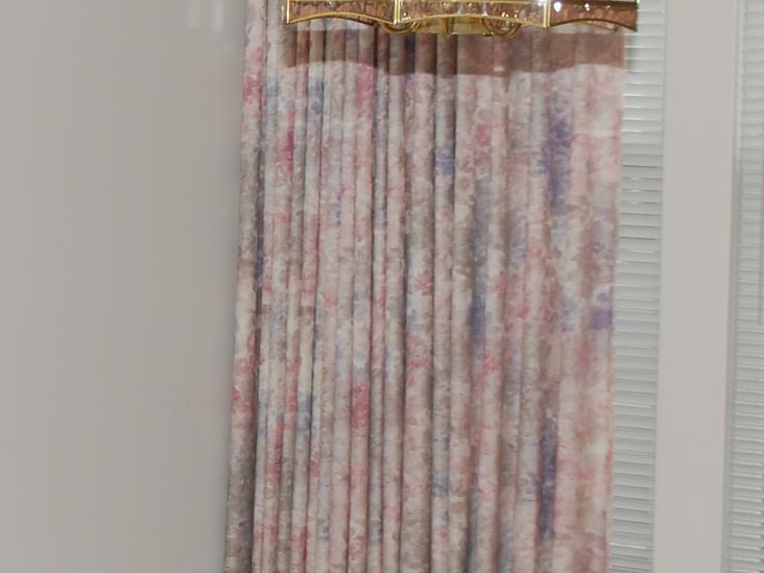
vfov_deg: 11.5
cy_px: 225
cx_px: 15
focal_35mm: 129
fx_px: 2847
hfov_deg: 15.0
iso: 200
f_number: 5
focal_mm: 32
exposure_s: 1/60
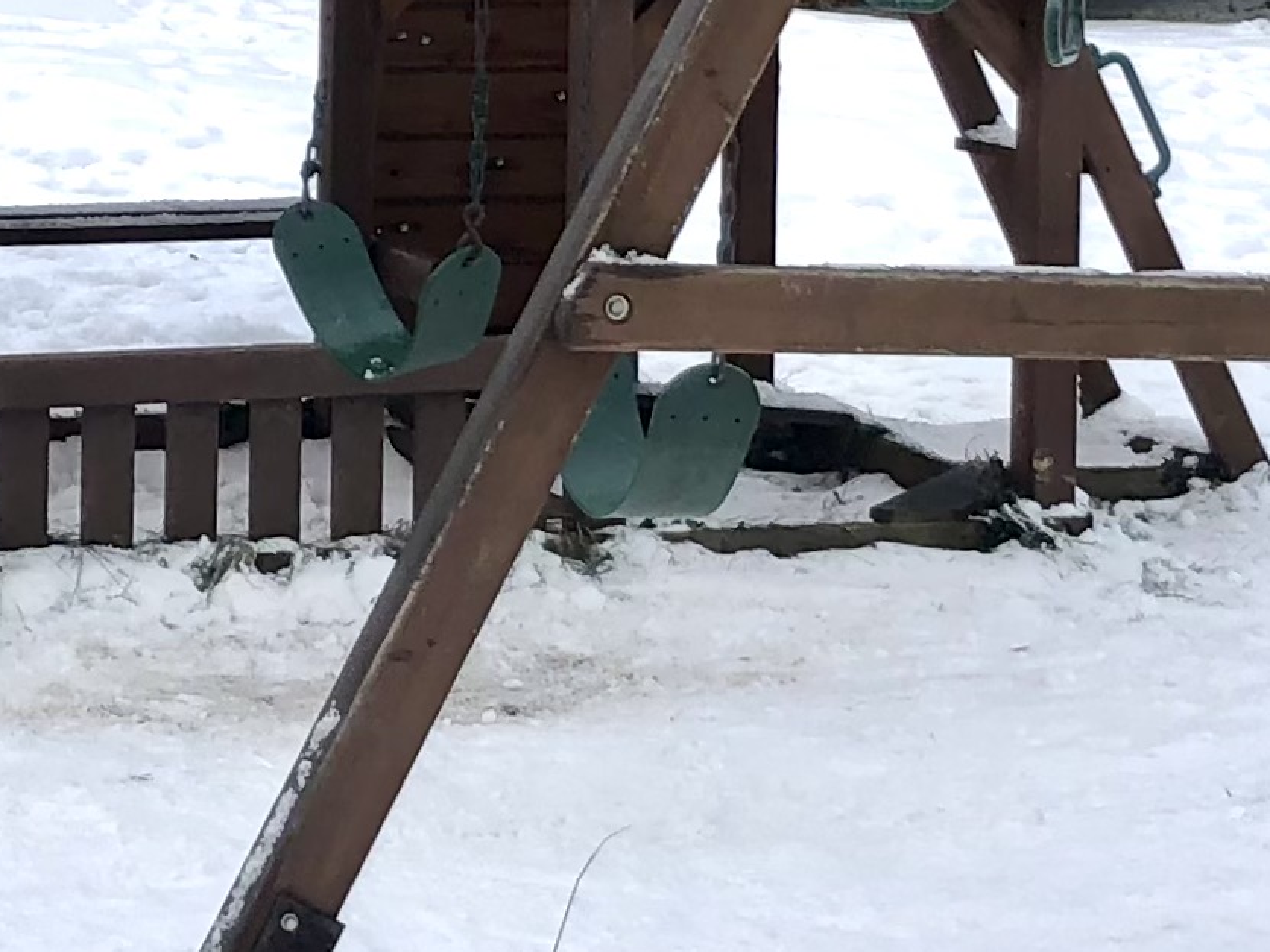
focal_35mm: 127
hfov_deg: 15.4
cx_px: 246
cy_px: -100
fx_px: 4659
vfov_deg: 11.5
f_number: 1.8
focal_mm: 4
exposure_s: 1/120
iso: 20
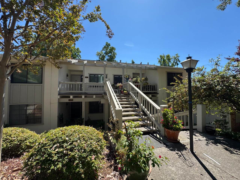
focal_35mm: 14
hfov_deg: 102.1
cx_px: 120
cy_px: 90
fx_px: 97
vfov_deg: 85.7
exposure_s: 1/831
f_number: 2.2
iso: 50
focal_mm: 2.22
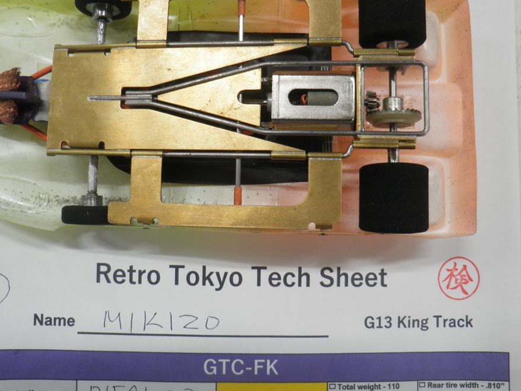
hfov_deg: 56.7
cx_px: 235
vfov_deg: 44.0
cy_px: 168
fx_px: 482
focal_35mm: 32
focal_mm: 5
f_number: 3
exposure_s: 1/30
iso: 160
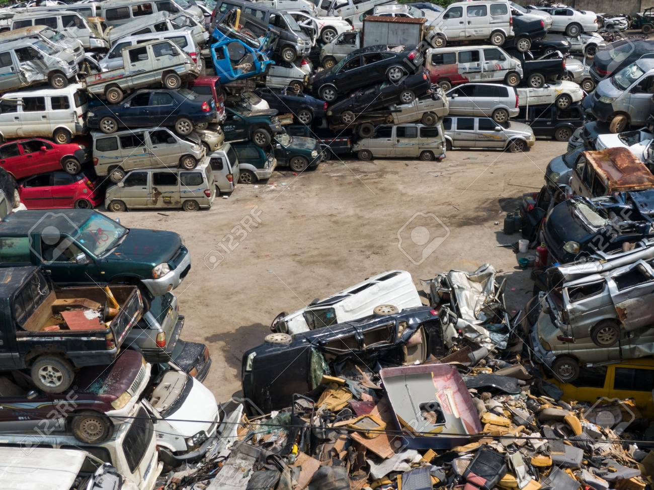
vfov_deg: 30.2
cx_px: 327
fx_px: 907
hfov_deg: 39.7
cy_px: 245
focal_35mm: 48
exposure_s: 1/1000
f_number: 3.8
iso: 100
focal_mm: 8.6
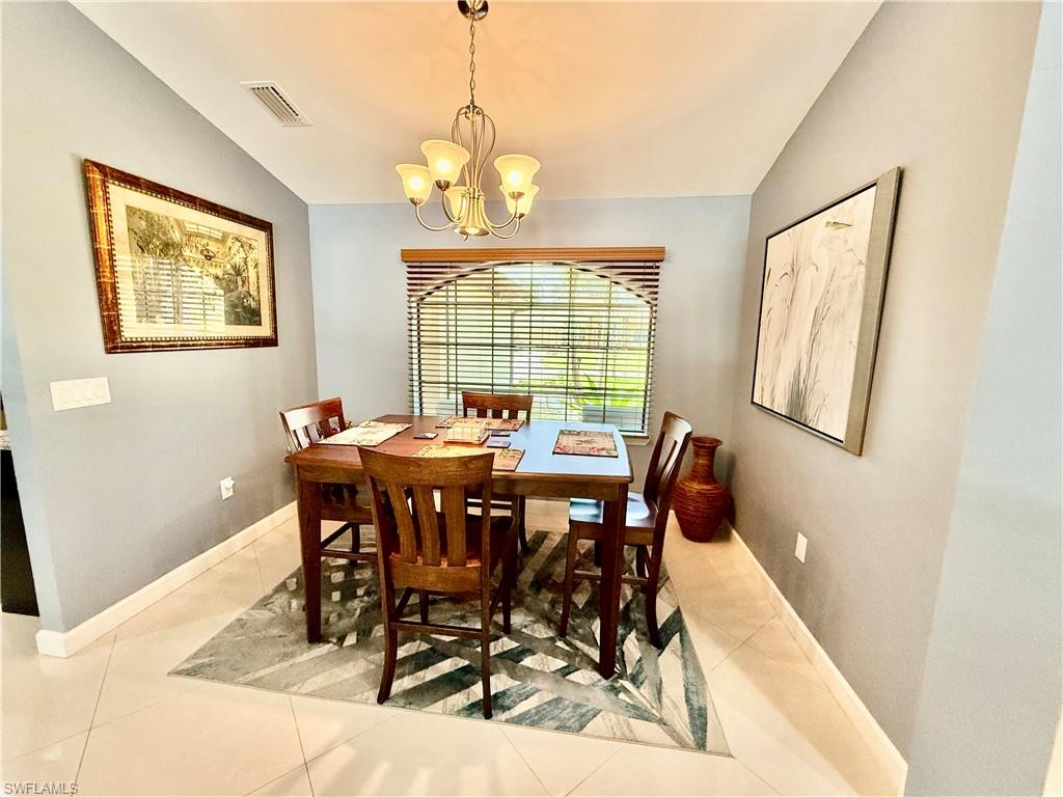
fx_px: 430
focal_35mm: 14
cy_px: 398
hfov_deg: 102.1
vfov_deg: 85.7
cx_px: 532
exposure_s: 1/120
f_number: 2.2
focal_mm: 2.22
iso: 250
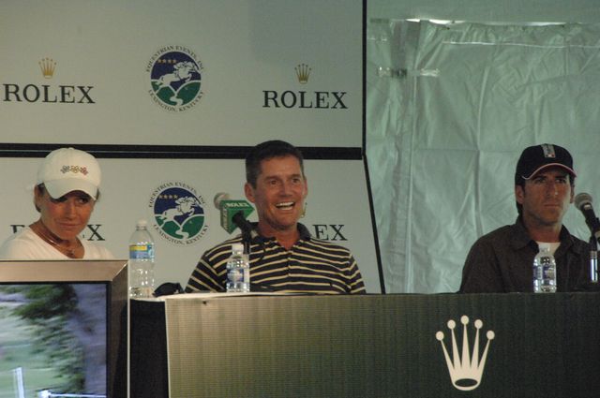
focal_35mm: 300
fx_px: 4994
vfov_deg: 4.6
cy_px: 199
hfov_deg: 6.9
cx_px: 300
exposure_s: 1/100
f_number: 8
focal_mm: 200
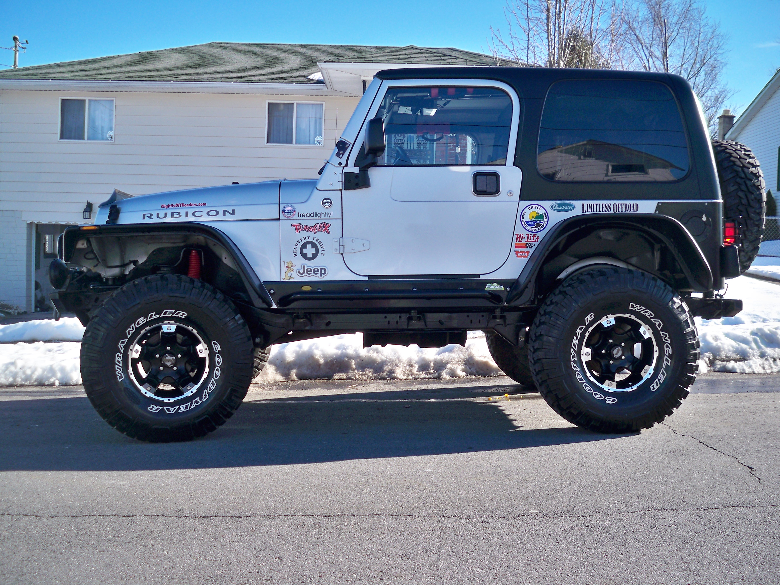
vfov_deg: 40.7
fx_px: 789
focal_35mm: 35
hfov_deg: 52.6
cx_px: 390
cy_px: 292
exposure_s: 1/400
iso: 80
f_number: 3.1
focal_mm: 6.3
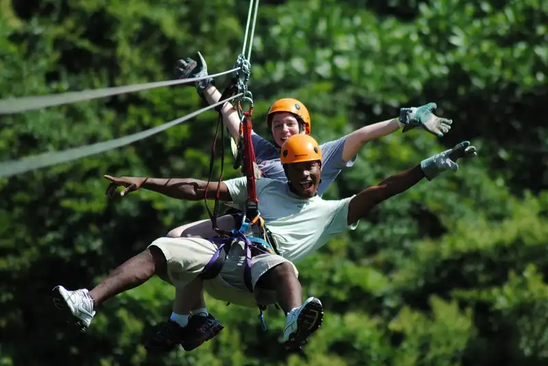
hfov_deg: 4.6
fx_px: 6856
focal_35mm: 450
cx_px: 274
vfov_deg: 3.1
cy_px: 183
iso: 200
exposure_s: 1/800
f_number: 5.6
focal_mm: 300
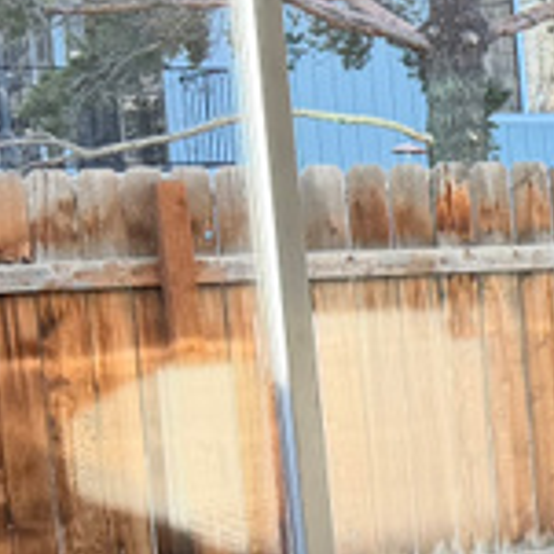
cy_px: 558
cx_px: 1306
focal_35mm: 144
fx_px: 2607
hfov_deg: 10.5
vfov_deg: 12.0
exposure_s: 1/222
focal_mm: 6.76
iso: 64
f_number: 1.78
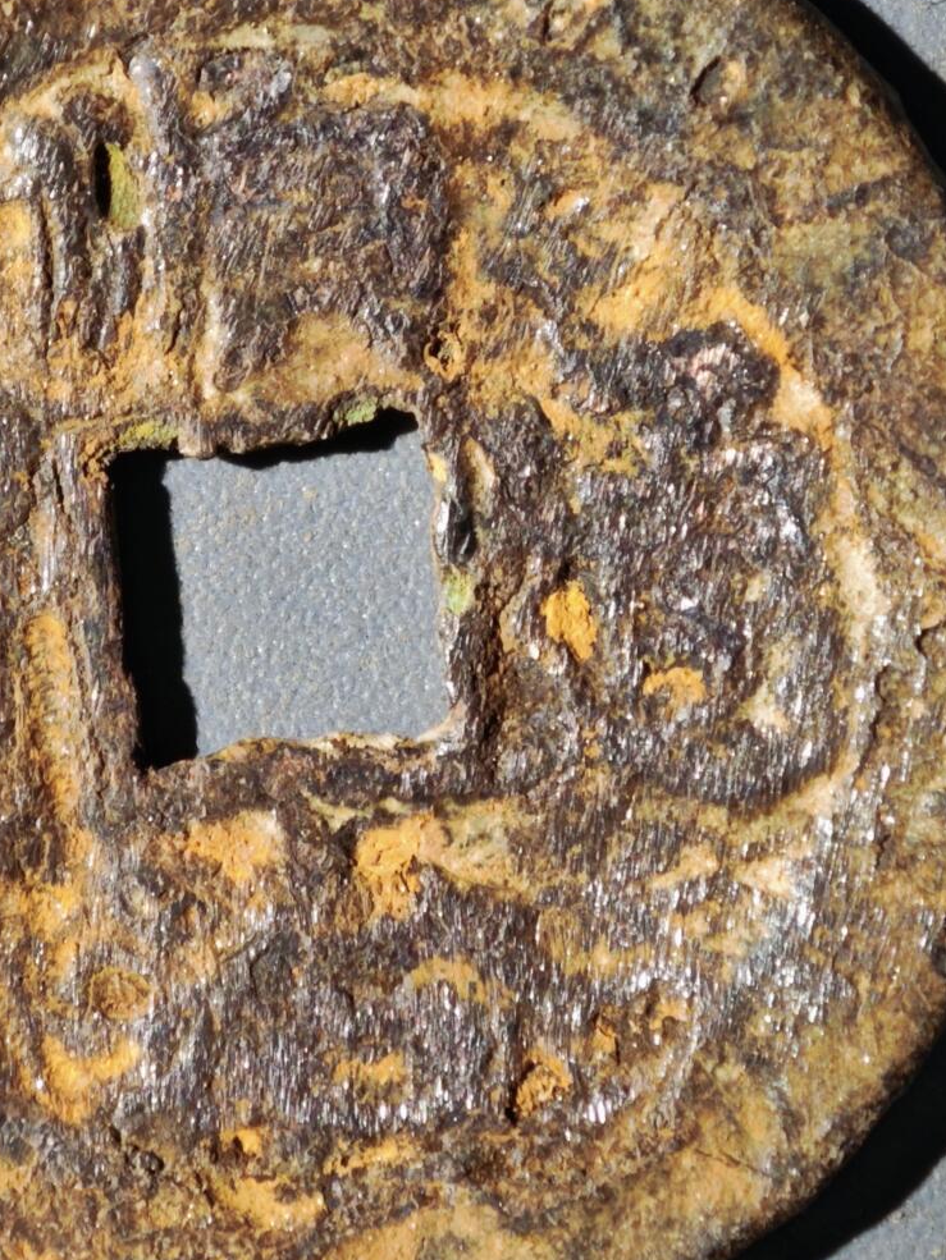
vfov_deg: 11.0
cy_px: 477
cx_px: 321
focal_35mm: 179
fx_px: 6521
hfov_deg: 8.3
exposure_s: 1/100
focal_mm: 9
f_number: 2
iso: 200
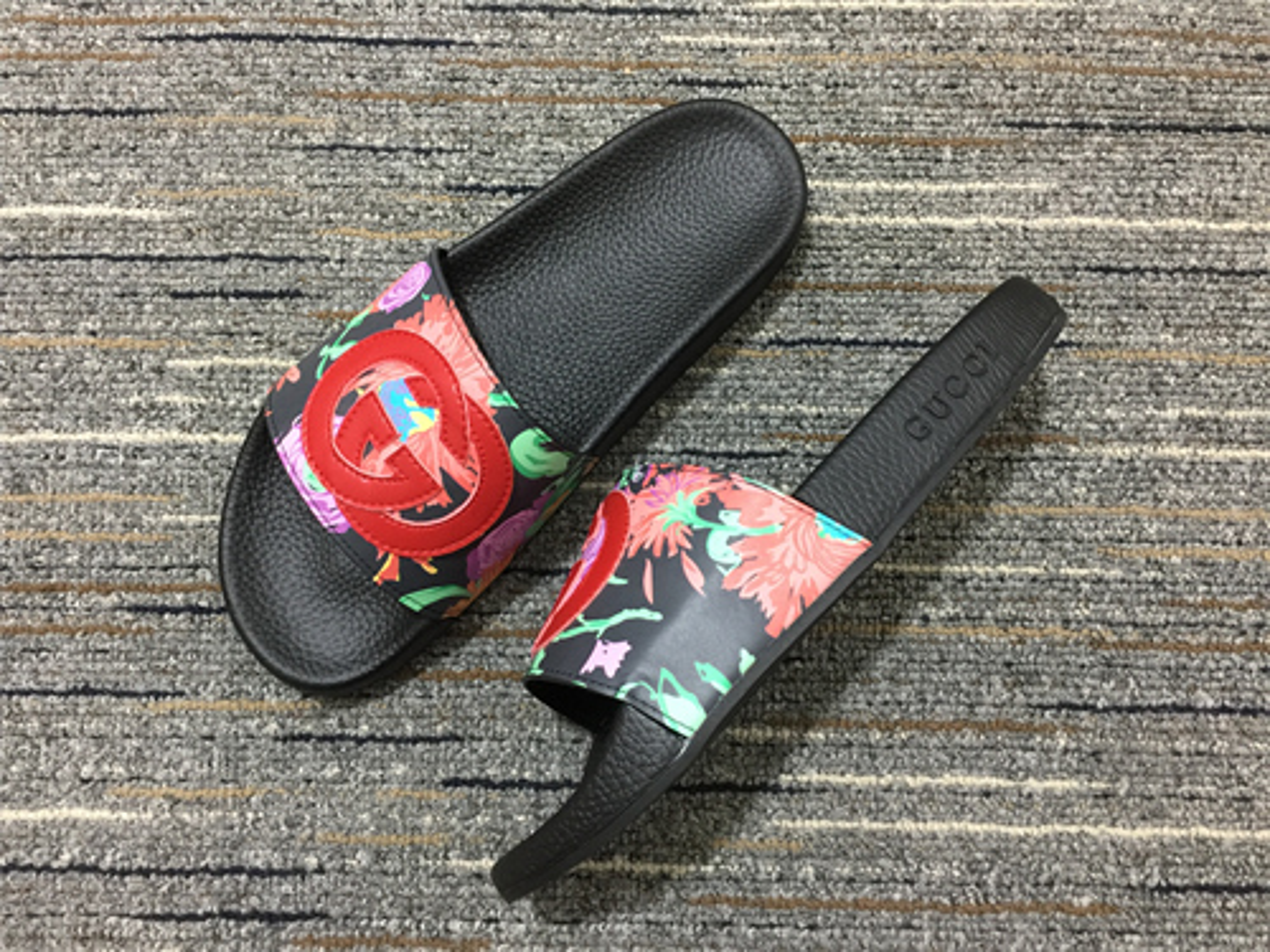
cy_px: 476
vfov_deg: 48.2
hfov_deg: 61.7
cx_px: 635
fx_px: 1064
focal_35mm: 29
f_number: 2.2
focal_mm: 4.15
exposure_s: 1/17
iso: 125
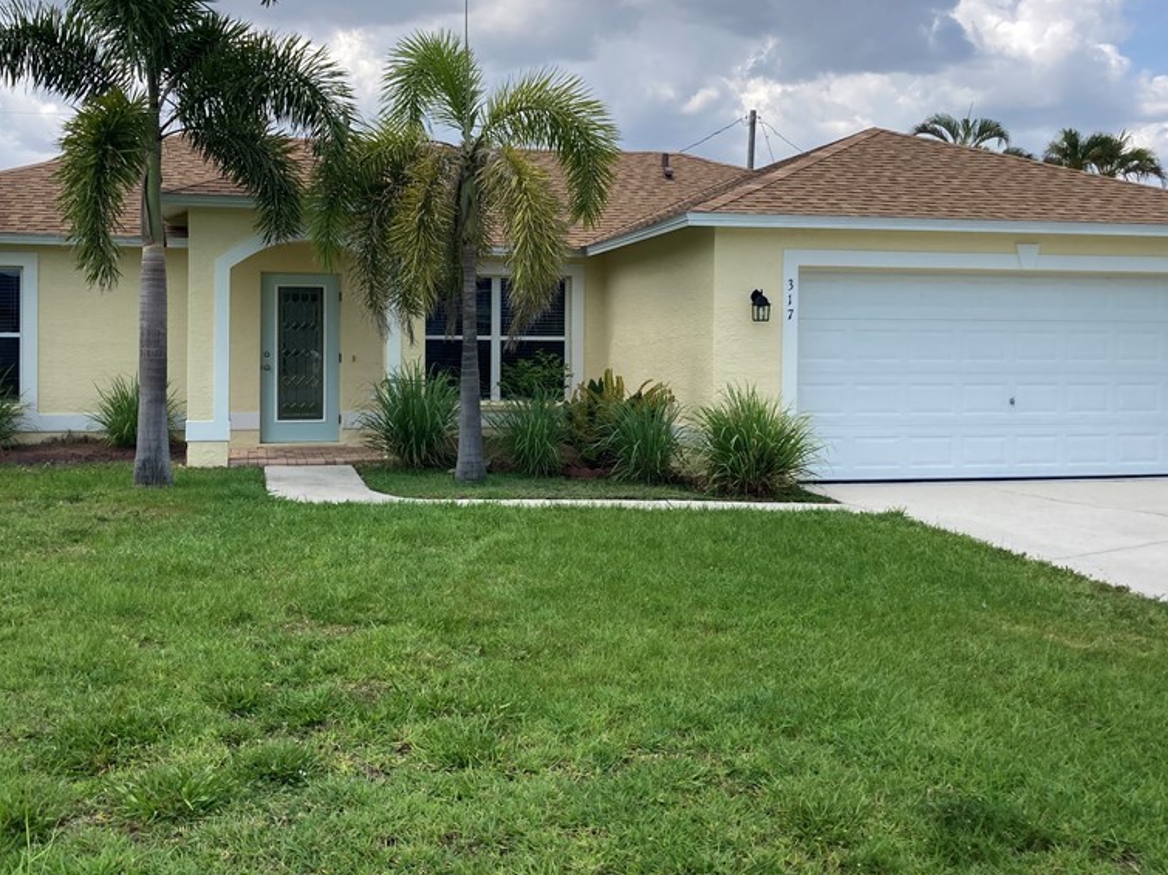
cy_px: 363
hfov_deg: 48.9
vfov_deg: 37.6
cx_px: 535
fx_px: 1282
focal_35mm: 38
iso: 20
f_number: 1.8
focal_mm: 3.99
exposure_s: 1/1946
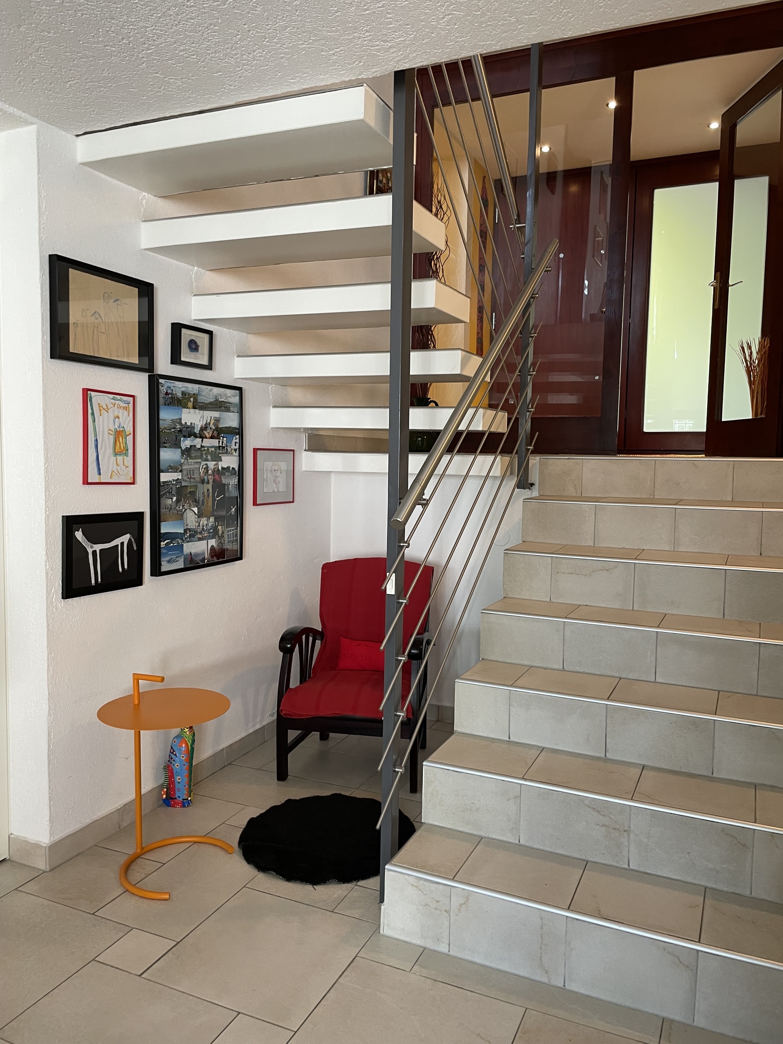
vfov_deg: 67.3
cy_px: 522
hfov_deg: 53.1
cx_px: 392
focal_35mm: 26
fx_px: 784
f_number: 1.6
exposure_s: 1/50
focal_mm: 4.2
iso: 100
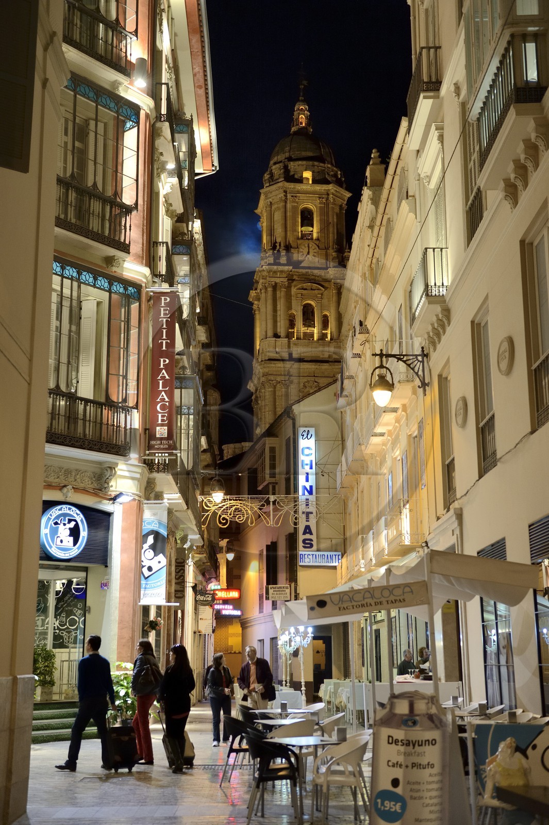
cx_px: 274
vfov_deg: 43.6
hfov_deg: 29.8
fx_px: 1030
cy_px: 412
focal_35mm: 45
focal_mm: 45
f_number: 3.5
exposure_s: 1/60
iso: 1600
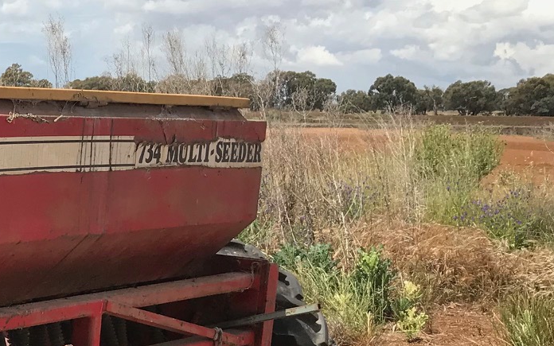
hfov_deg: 21.5
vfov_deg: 14.8
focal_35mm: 86
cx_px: -190
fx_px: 1298
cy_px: 372
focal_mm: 3.99
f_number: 1.8
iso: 20
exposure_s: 1/2083
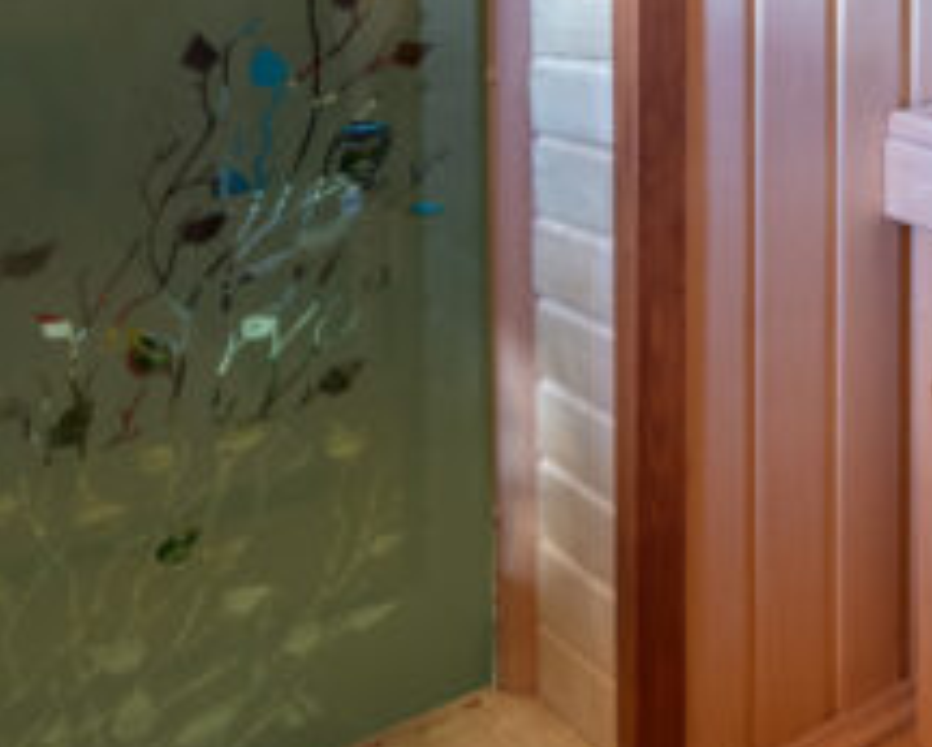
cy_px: -155
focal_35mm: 50
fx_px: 1380
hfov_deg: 25.9
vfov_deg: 26.7
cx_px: 1445
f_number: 11
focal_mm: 10
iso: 200
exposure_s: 2
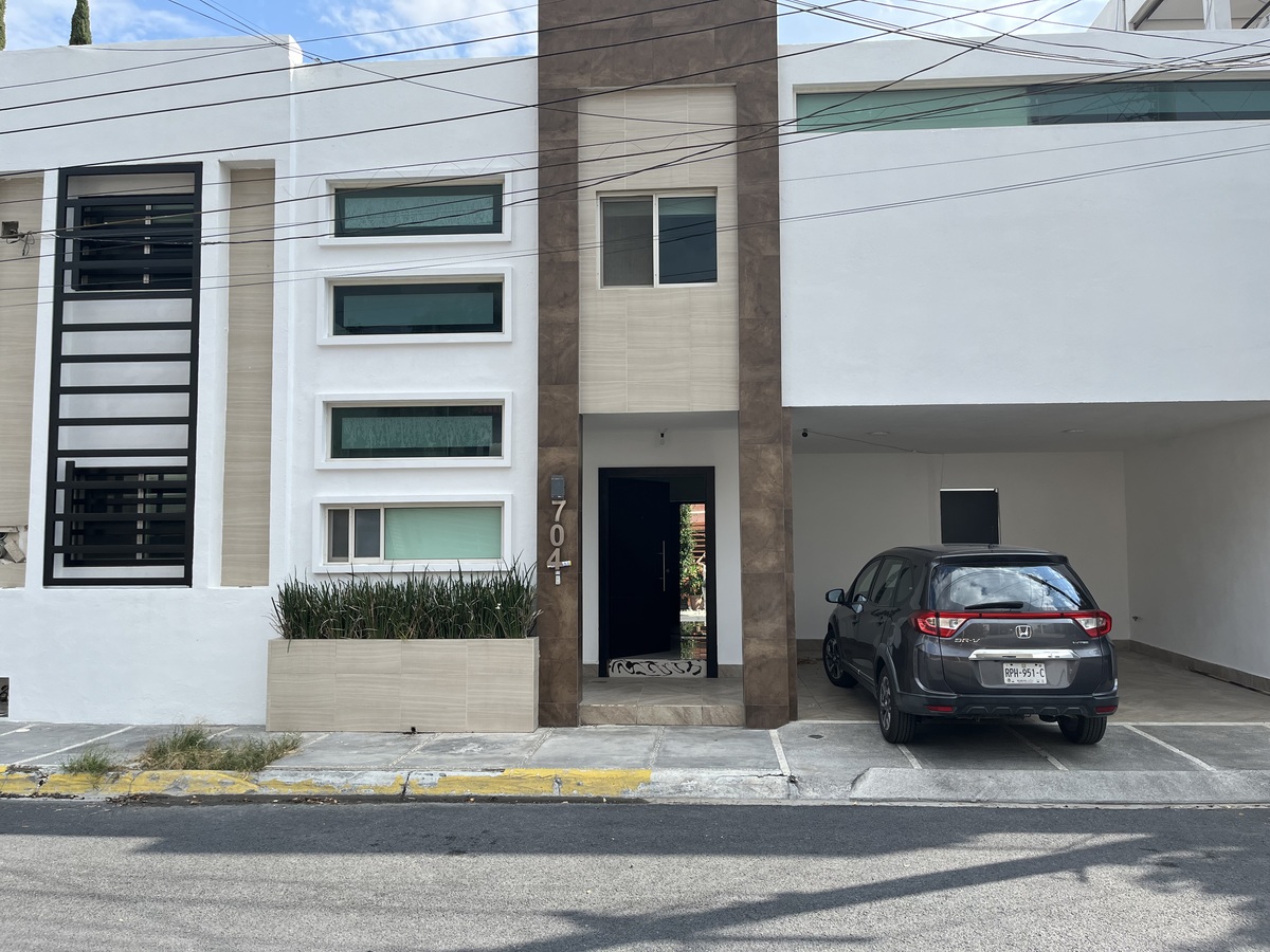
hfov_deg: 67.3
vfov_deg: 53.1
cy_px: 476
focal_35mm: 26
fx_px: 954
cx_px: 635
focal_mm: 5.1
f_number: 1.6
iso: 50
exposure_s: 1/2062
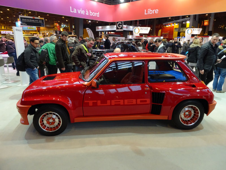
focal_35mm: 24
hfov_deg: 71.6
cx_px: 113
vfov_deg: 56.8
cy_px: 85
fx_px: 157
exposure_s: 1/30
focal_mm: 4.1
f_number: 3.5
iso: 200
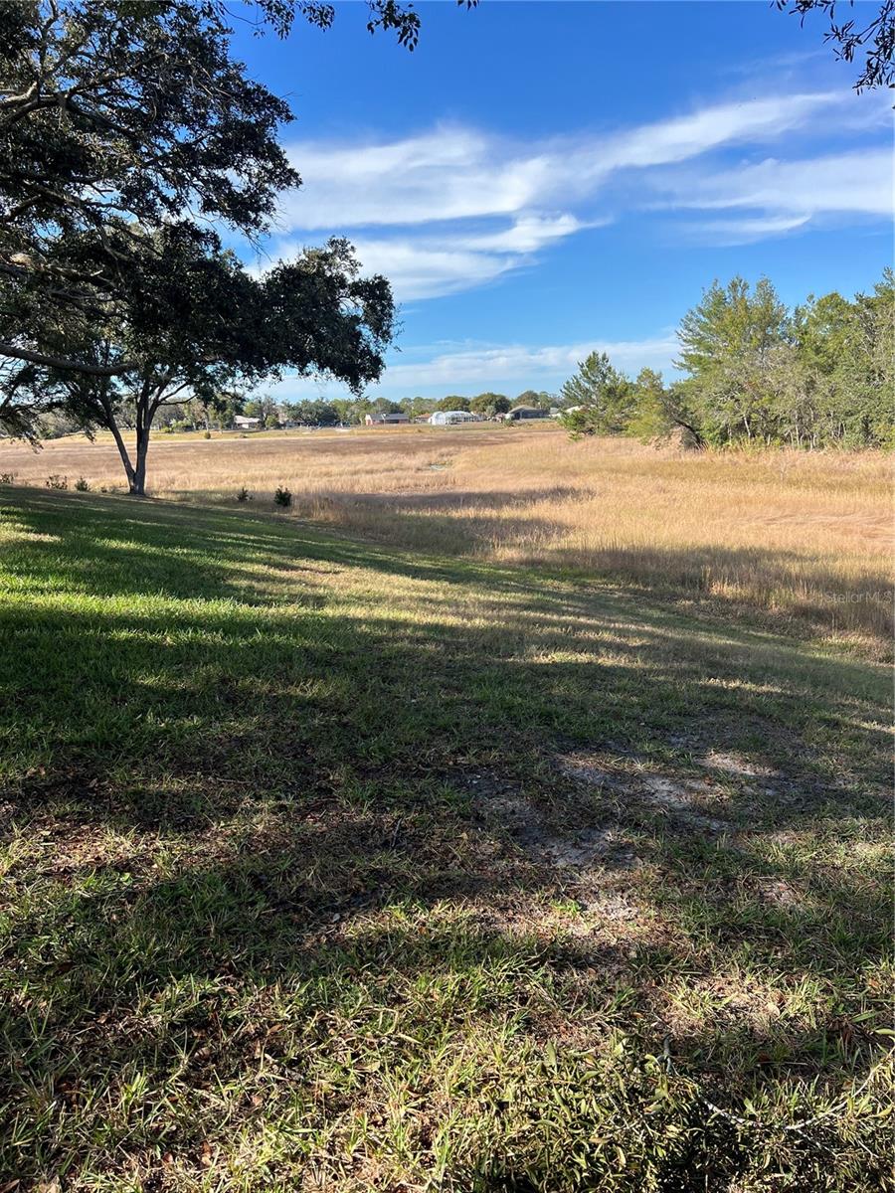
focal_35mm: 26
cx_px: 448
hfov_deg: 53.1
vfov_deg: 67.3
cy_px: 596
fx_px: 896
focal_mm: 5.7
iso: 50
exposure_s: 1/2165
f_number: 1.5
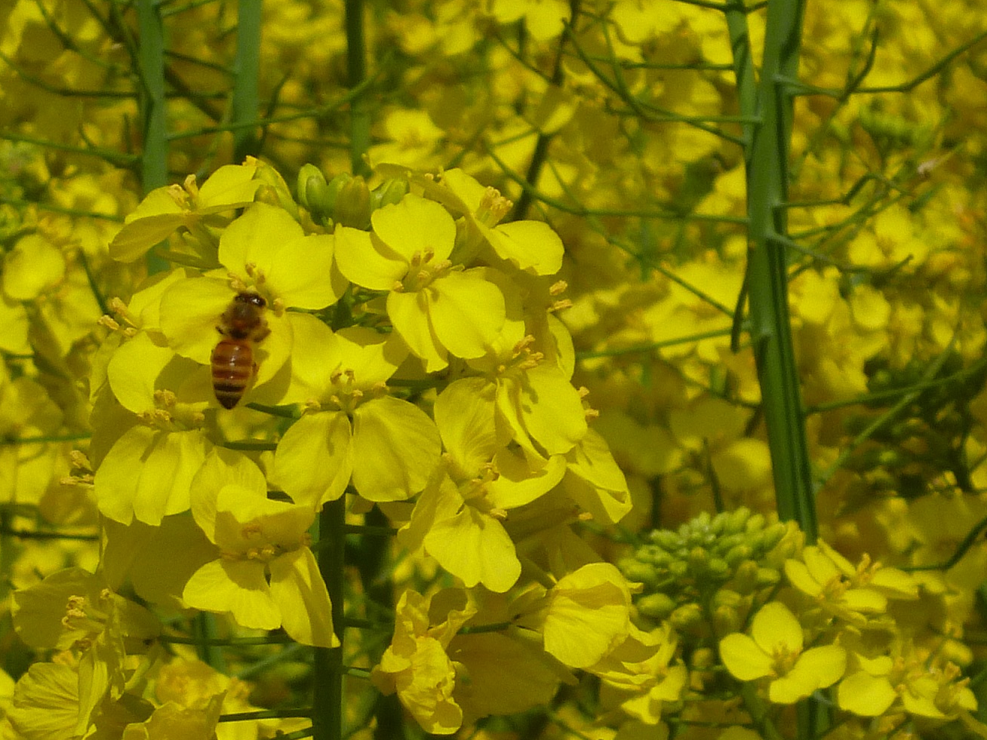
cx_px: 417
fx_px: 8440
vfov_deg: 5.0
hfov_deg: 6.7
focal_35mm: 296
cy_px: 372
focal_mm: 20
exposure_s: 1/125
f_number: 20
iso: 160
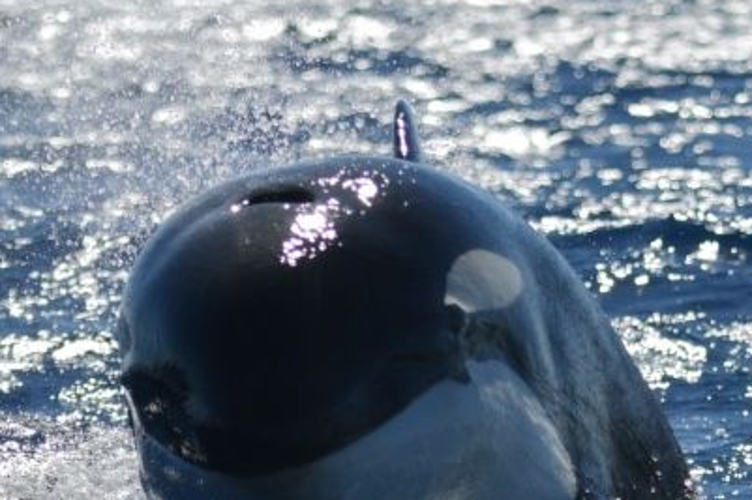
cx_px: 418
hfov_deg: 5.6
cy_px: 422
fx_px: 7704
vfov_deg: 3.7
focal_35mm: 369
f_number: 5.6
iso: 400
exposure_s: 1/8000
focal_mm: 185
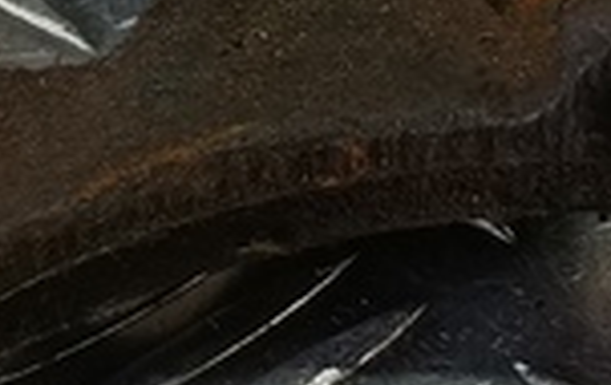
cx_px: 635
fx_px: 2753
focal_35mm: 165
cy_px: -32
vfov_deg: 7.9
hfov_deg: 12.5
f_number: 1.6
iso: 136
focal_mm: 4.11
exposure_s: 1/50
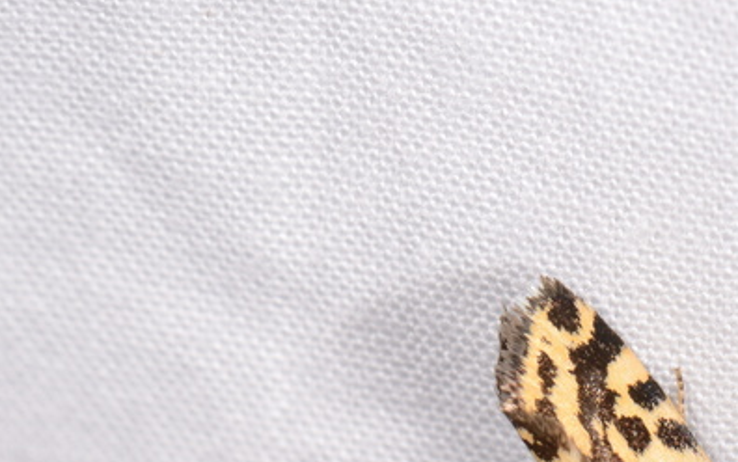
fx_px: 5213
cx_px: 574
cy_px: 442
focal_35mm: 259
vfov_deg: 5.1
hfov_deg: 8.1
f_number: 22
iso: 100
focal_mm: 85
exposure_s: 1/60
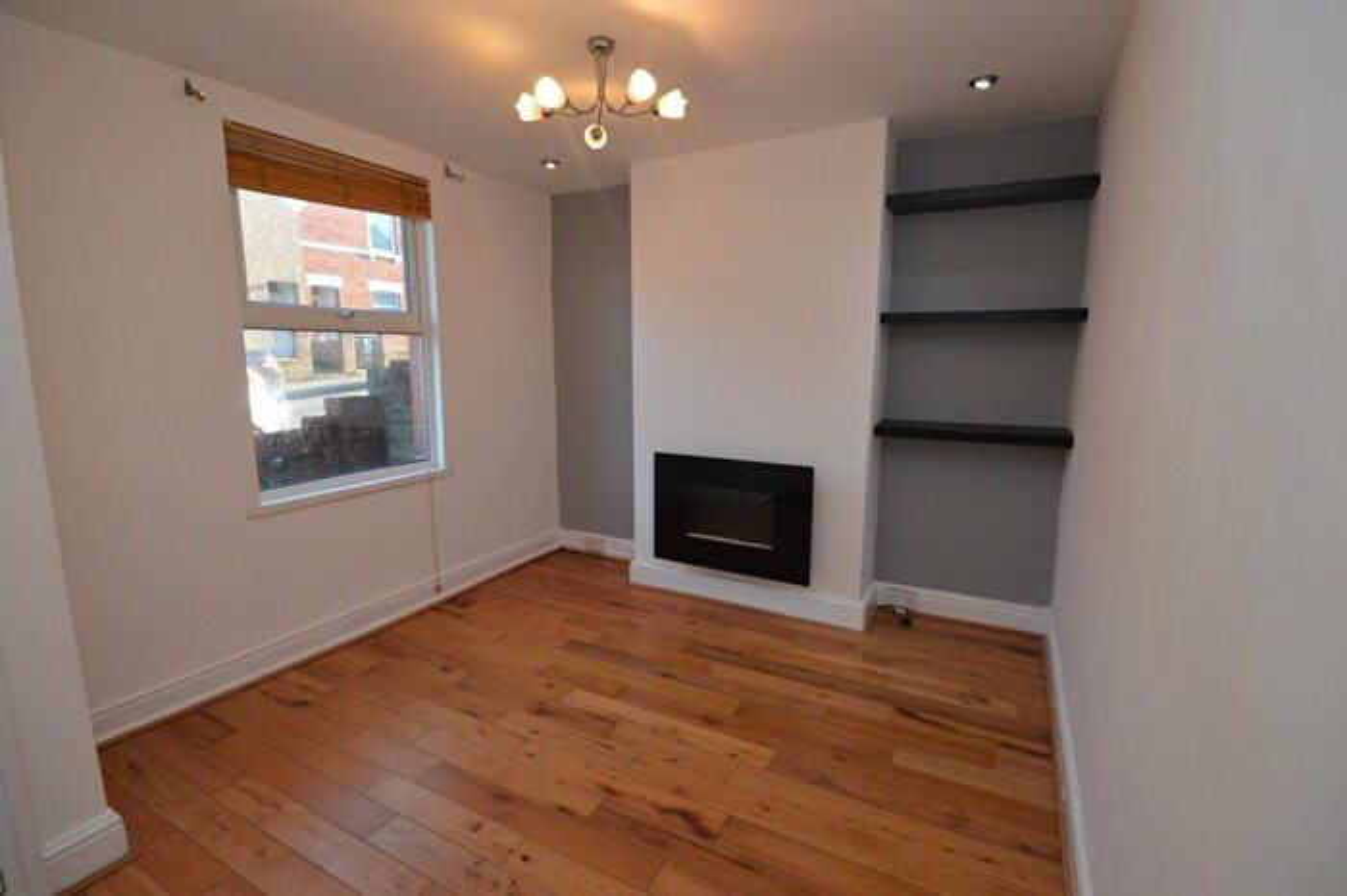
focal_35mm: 15
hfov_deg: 100.4
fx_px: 561
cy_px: 448
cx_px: 674
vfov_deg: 77.3
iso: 1600
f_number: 9
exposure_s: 1/160
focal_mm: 10
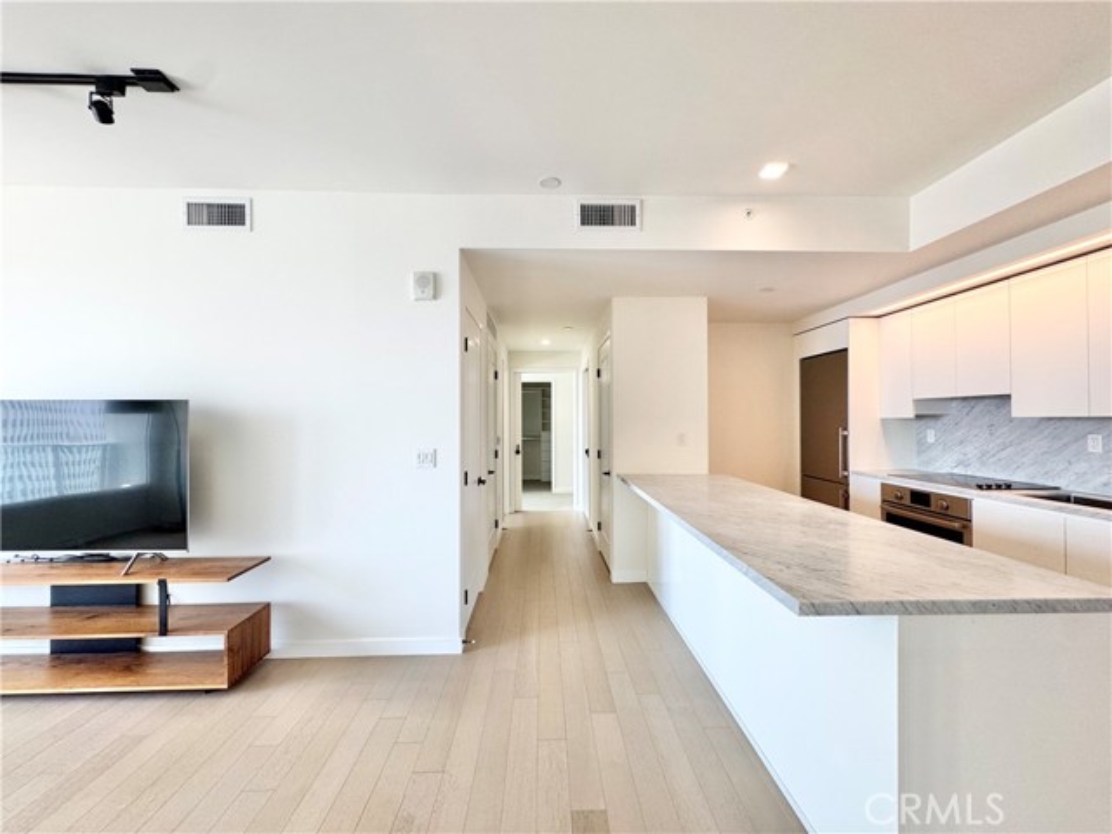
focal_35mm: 14
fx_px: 450
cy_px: 417
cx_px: 556
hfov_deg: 102.1
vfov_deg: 85.7
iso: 160
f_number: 2.2
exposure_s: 1/120
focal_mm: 2.22
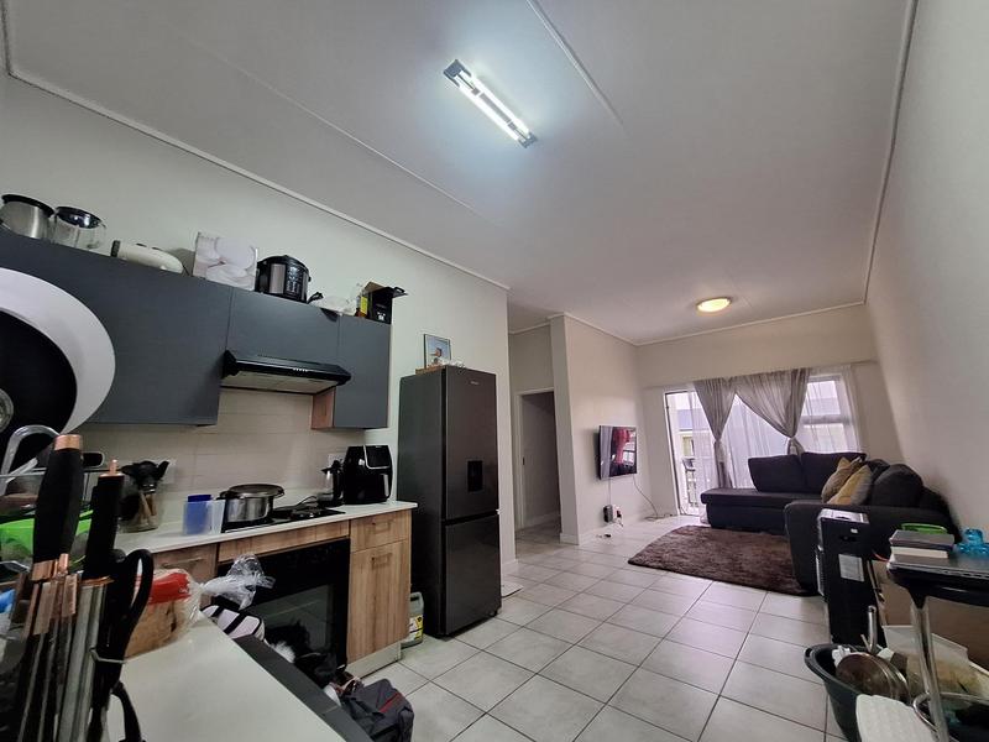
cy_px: 371
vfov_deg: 89.9
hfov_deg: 106.2
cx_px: 494
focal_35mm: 13
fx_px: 371
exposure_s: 1/40
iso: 160
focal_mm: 1.74
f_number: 2.2
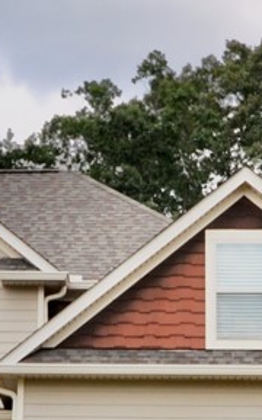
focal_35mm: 121
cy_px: 357
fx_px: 1381
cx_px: -137
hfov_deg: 10.4
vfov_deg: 17.1
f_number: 9
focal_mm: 21
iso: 200
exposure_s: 1/320
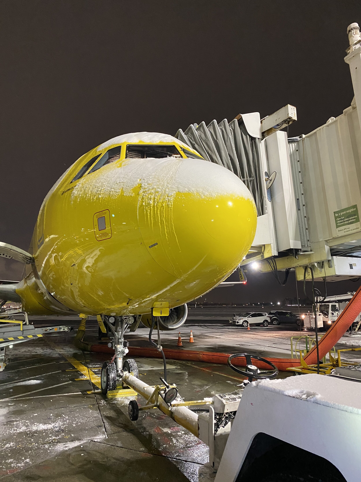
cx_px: 180
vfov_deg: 67.3
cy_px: 241
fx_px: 362
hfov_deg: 53.1
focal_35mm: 26
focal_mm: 4.25
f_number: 1.8
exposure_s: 1/40
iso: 640
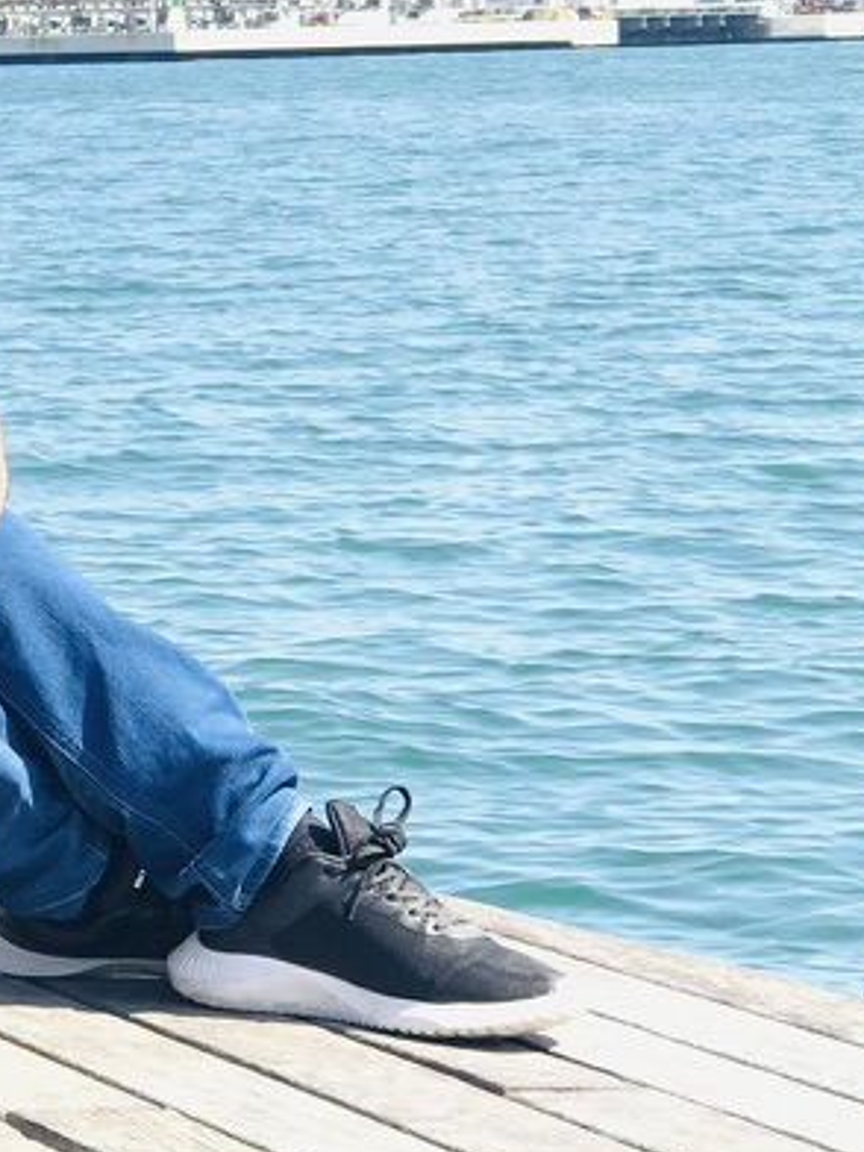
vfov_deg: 13.2
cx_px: 12
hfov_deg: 9.9
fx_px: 4959
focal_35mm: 149
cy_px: 297
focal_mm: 6.6
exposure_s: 1/349
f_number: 2.8
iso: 20
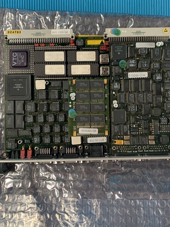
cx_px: 96
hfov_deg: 42.9
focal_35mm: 33
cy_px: 95
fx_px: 216
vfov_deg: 55.1
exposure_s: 1/49
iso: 400
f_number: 1.8
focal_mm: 4.25
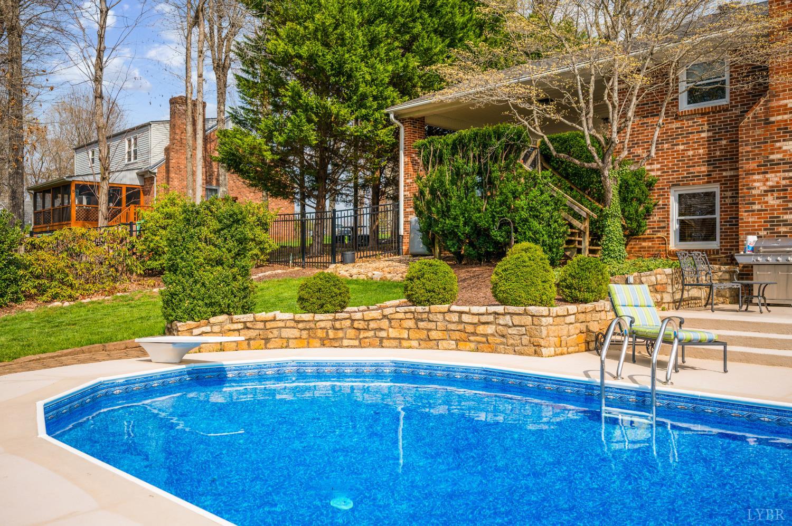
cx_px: 396
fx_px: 659
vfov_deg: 43.5
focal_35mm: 30
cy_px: 263
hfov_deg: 62.0
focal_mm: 30
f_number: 4
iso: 100
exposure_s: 1/1000
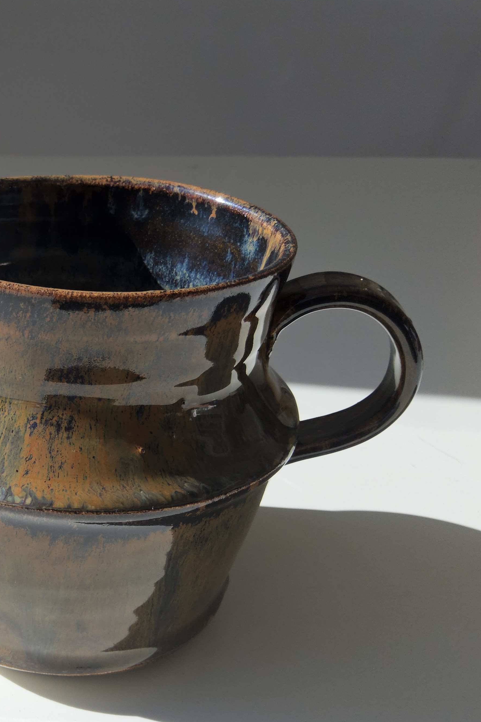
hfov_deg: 32.5
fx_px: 742
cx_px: -20
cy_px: 411
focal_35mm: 37
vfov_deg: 51.7
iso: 50
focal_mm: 3.08
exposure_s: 1/120
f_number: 2
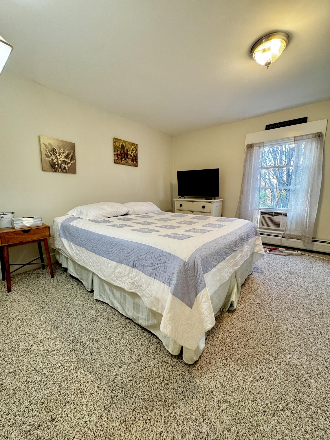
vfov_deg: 102.1
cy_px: 220
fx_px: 178
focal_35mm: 14
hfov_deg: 85.7
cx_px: 165
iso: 200
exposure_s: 1/60
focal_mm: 2.22
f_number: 2.2
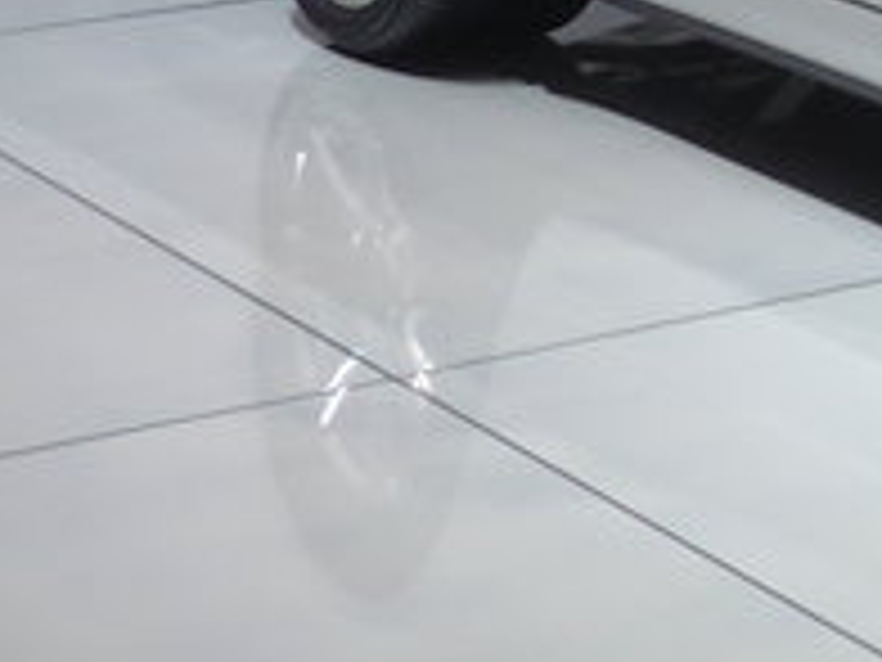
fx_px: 4535
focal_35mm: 178
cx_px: 2686
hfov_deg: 8.9
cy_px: -739
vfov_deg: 7.9
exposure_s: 1/320
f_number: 2.8
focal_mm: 6
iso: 80
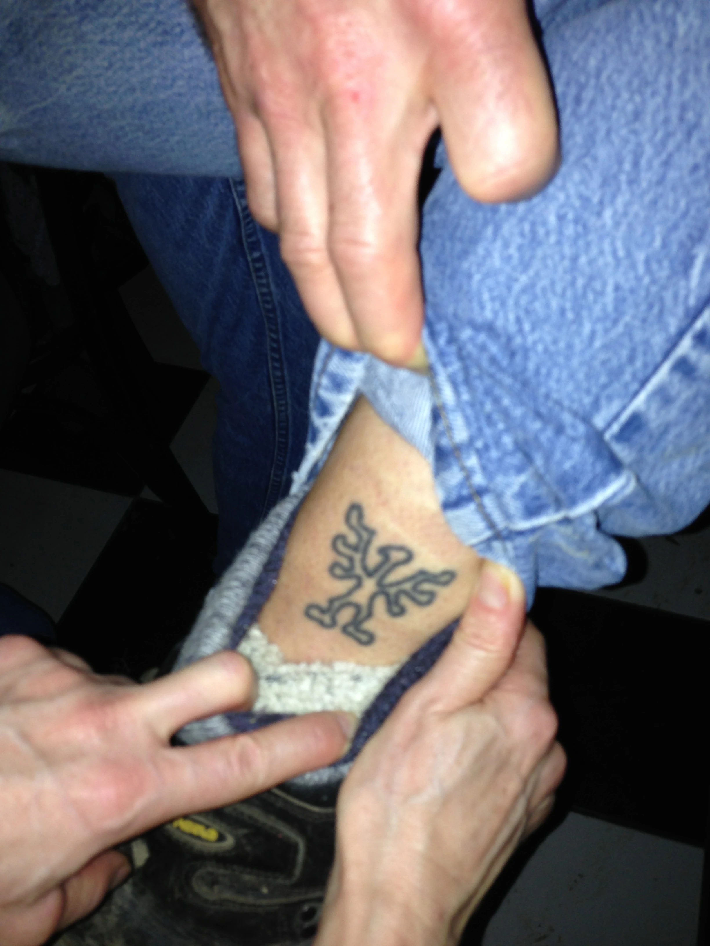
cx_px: 355
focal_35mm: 33
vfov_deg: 55.4
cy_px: 473
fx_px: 902
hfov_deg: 42.9
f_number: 2.4
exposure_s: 1/19
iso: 50
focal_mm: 4.13
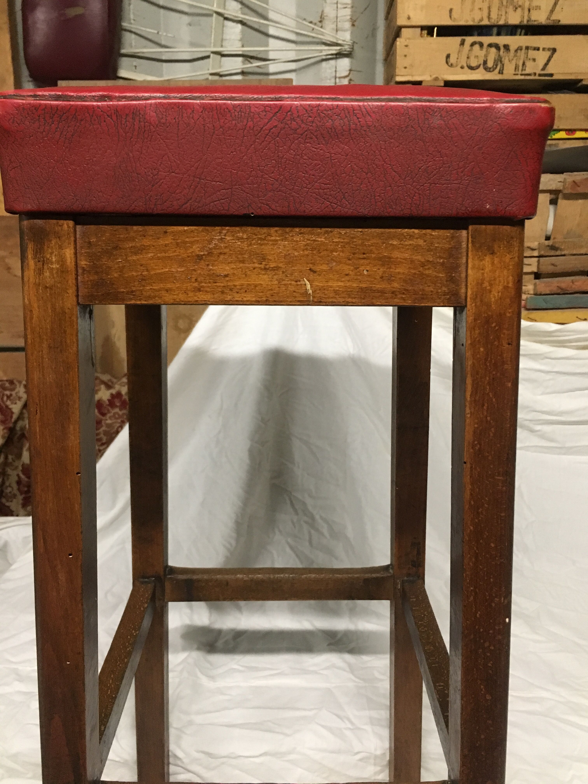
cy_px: 392
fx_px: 657
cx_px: 294
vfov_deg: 61.7
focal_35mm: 29
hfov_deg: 48.2
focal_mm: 4.15
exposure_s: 1/17
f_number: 2.2
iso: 200
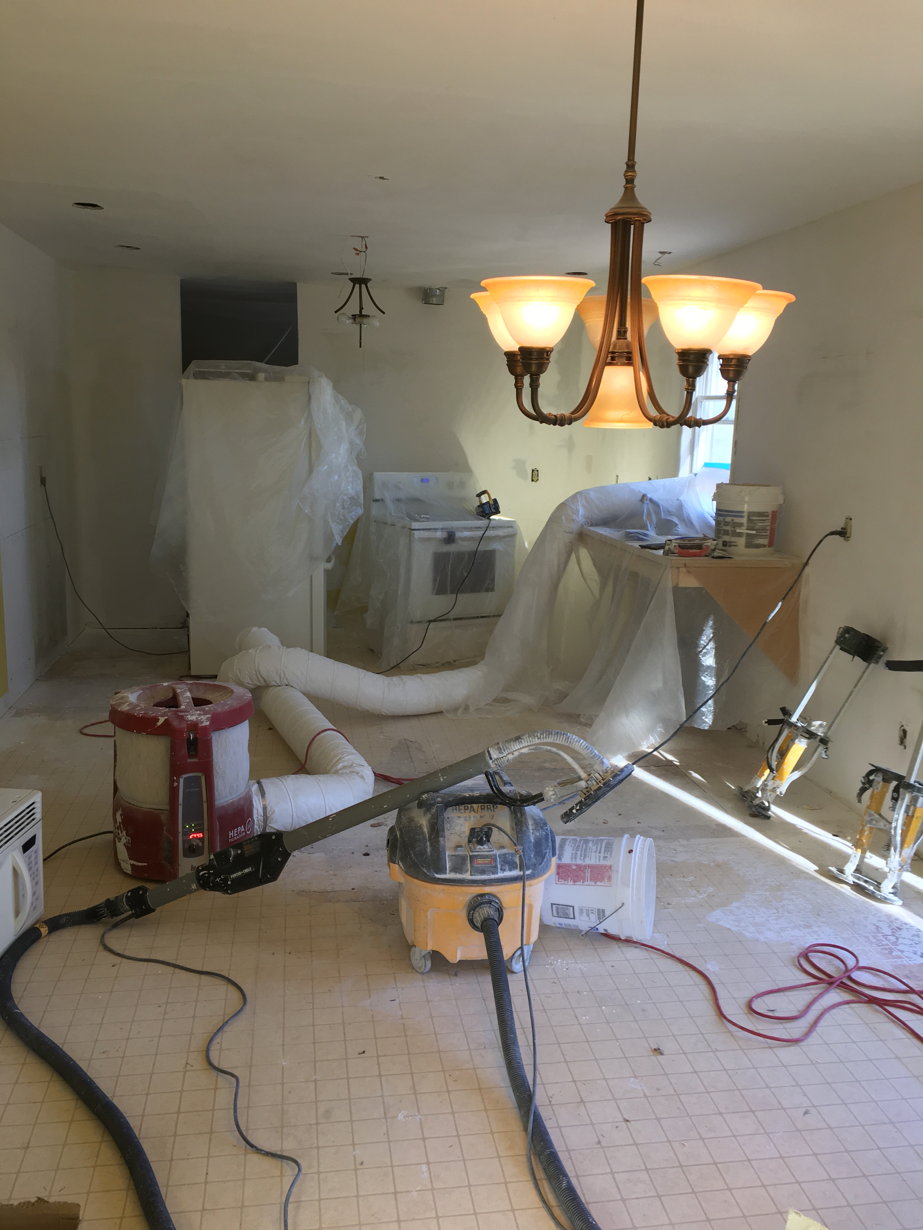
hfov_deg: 48.2
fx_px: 1031
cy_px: 615
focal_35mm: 29
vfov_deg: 61.7
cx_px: 462
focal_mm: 4.15
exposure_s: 1/40
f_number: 2.2
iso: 32
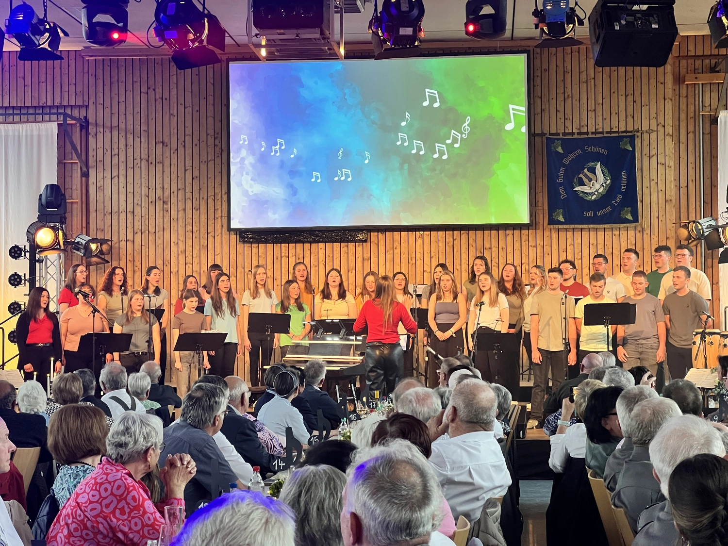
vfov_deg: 19.1
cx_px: 364
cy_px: 273
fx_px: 1619
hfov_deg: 25.3
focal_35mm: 77
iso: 500
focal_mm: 9
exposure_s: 1/60
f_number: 2.8
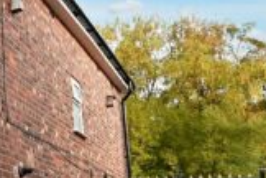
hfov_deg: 24.4
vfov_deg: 23.2
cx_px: -163
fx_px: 421
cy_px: 156
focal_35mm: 57
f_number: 10
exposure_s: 1/60
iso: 2000
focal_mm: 16
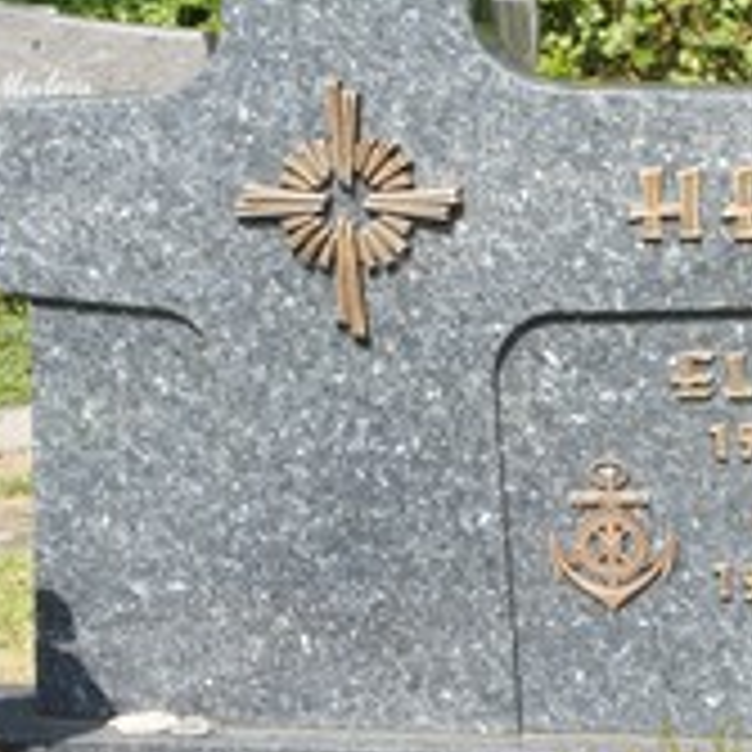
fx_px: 2237
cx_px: 581
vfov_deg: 19.1
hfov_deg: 18.9
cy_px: 324
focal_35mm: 91
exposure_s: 1/200
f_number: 8
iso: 200
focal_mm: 26
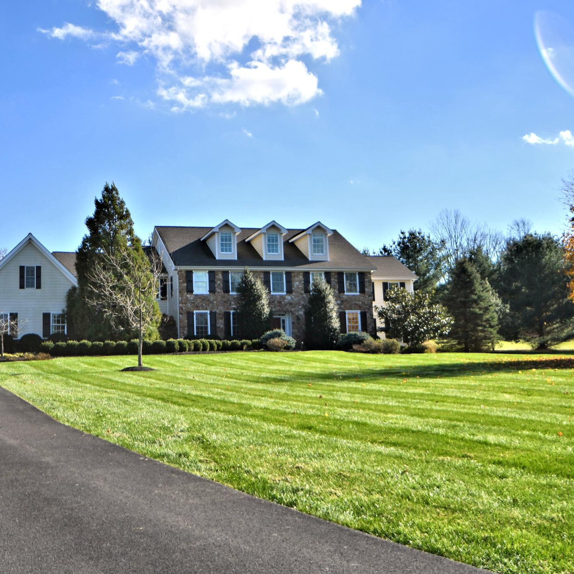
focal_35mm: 46
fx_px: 863
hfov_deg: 36.6
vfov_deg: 36.8
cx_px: 225
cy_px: 287
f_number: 4.5
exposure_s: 1/1250
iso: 200
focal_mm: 24
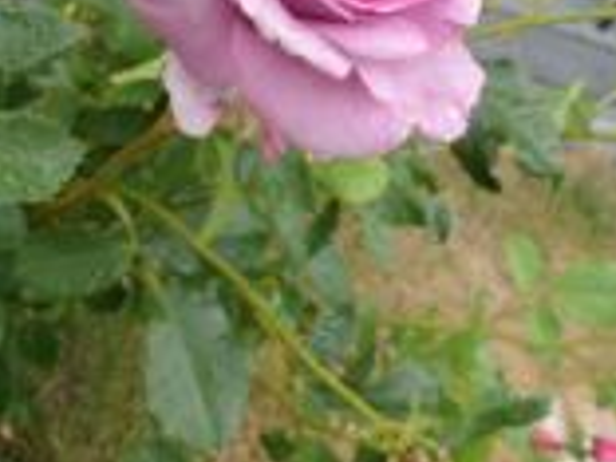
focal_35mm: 54
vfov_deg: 26.1
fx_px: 961
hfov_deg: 33.6
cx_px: 55
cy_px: 38
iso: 80
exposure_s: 1/180
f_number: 3.2
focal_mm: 3.9
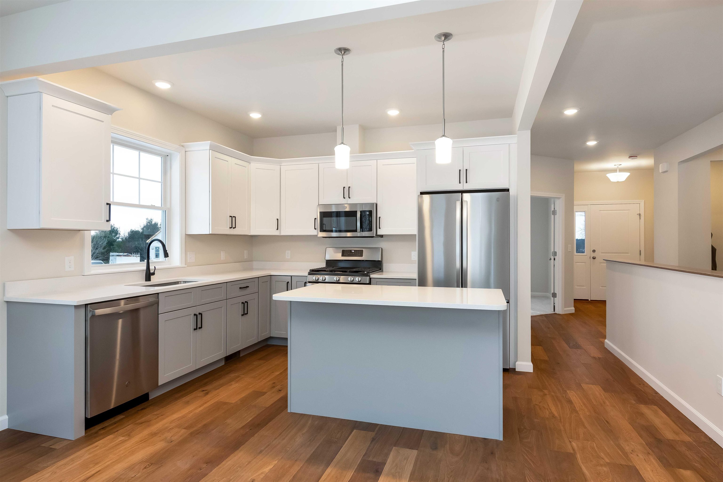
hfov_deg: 86.9
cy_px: 241
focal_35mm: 19
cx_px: 362
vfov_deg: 64.6
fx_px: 382
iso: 500
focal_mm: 13
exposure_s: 1/60
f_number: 7.1
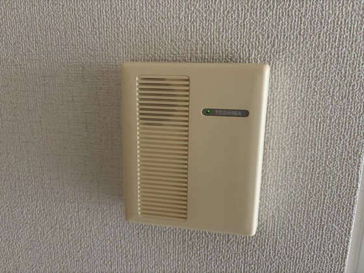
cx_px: 182
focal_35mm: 26
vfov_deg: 53.1
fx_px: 273
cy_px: 136
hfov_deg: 67.3
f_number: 1.6
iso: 250
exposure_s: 1/60
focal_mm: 5.96
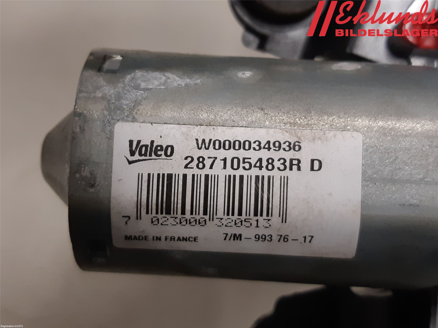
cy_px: 164
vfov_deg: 53.1
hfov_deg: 67.3
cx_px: 219
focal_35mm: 26
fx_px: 329
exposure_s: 1/50
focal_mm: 3.93
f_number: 1.7
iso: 160
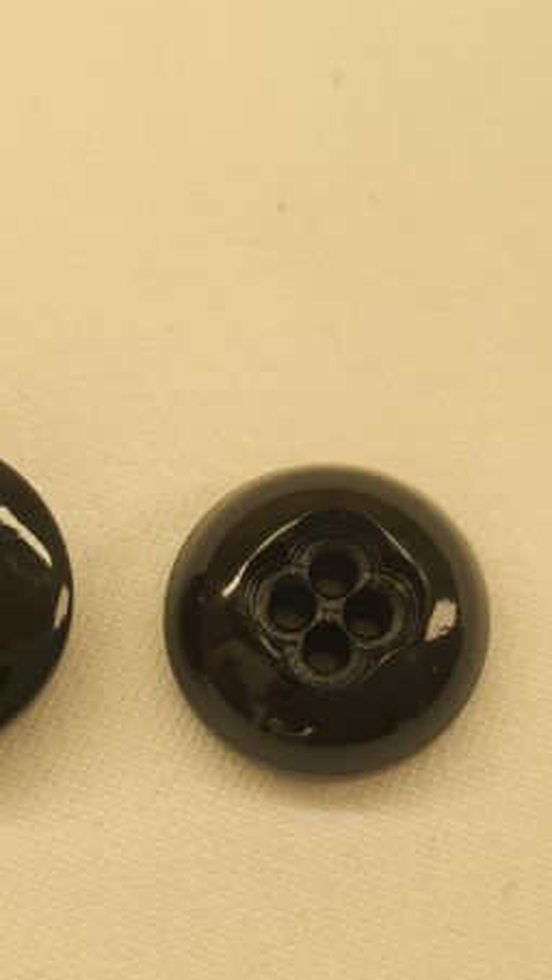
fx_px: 1300
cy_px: 640
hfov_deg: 23.9
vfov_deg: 40.9
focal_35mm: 50
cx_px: 190
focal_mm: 5.4
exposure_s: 1/242
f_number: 1.8
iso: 50
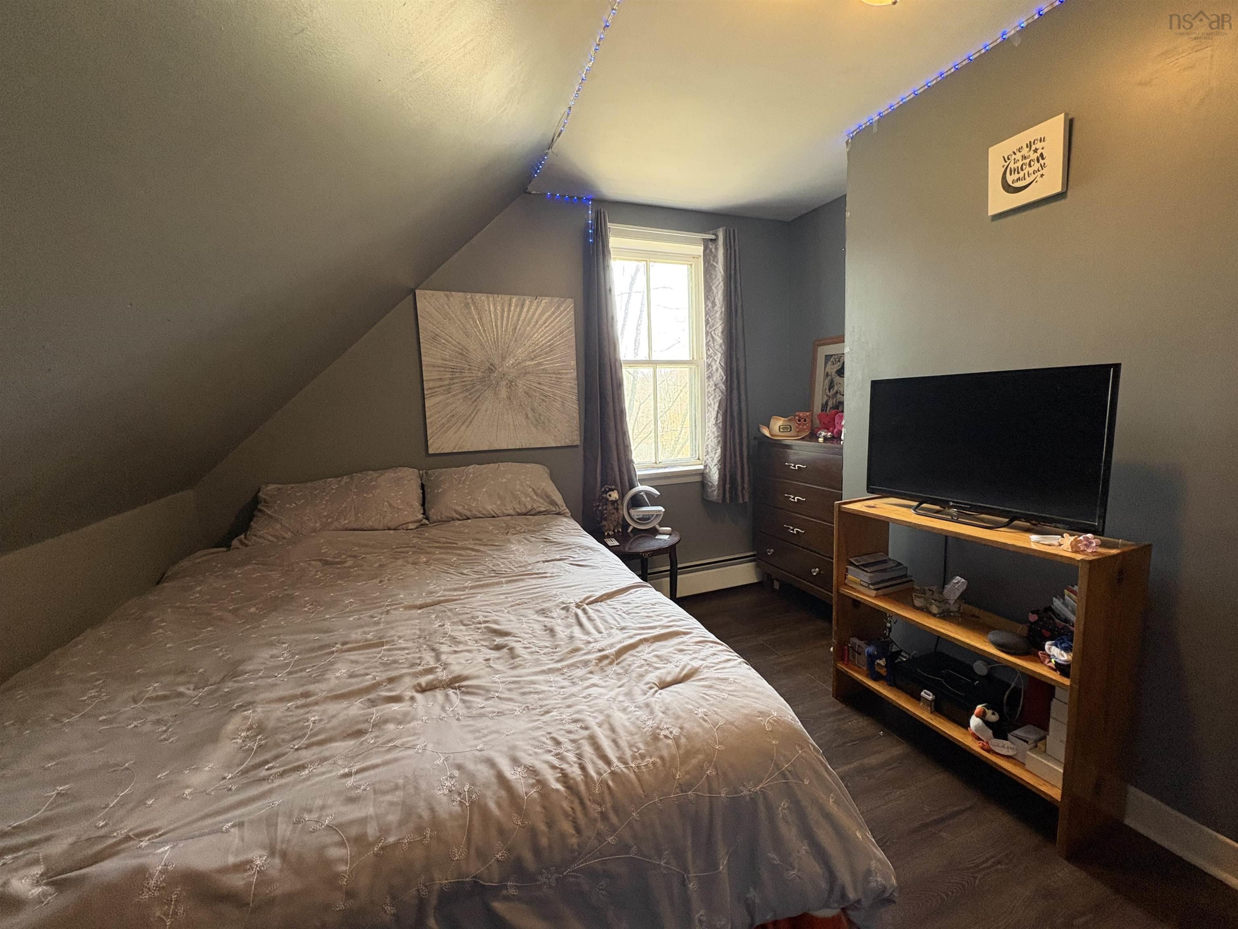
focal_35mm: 14
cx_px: 619
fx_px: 501
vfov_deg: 85.7
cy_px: 464
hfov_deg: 102.1
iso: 320
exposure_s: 1/60
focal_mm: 2.22
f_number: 2.2
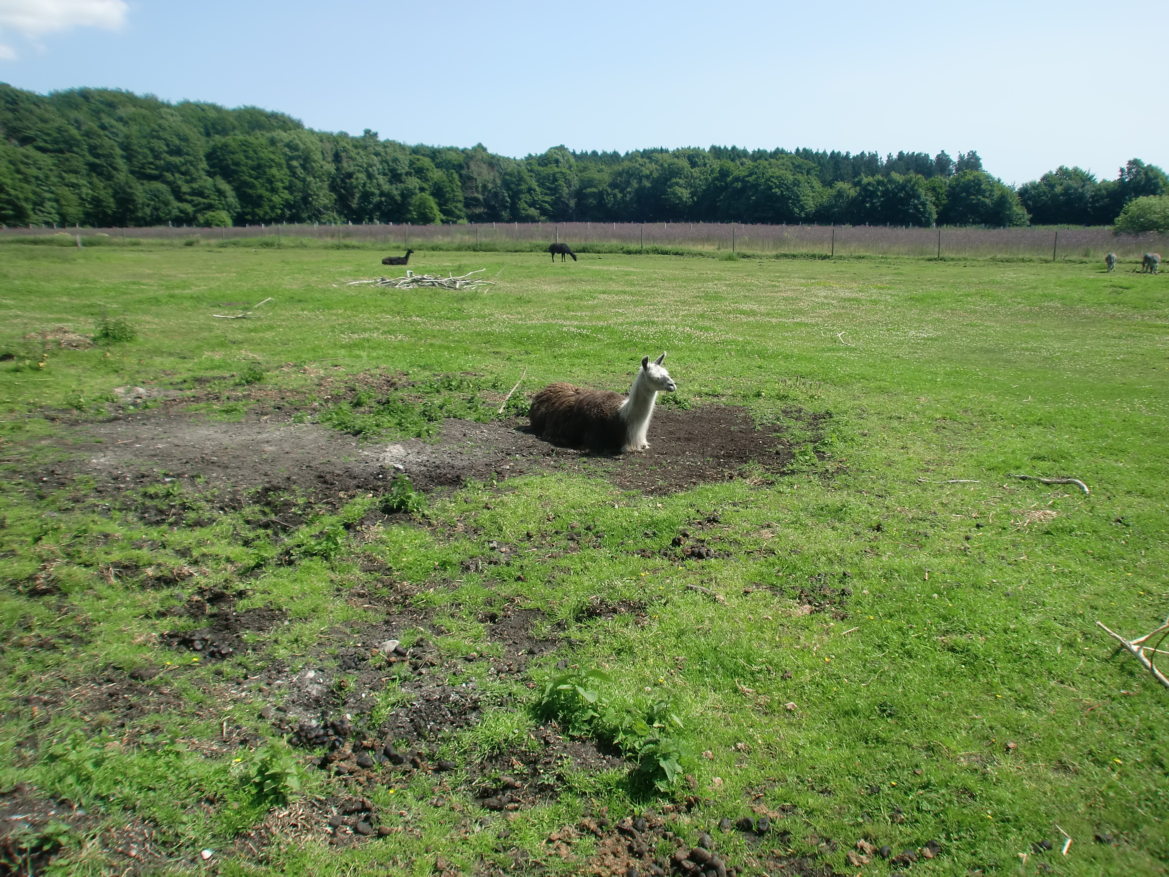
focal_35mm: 26
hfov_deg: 67.3
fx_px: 878
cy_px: 438
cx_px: 584
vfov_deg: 53.1
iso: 64
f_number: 7.8
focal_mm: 4.65
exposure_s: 1/160
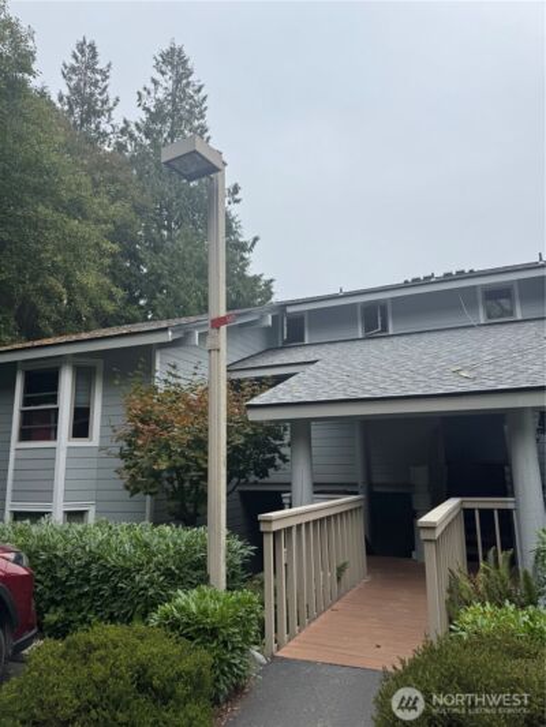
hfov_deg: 56.8
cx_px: 273
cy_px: 364
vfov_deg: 71.6
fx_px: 505
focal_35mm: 24
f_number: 1.78
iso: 80
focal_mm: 6.76
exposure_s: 1/4049
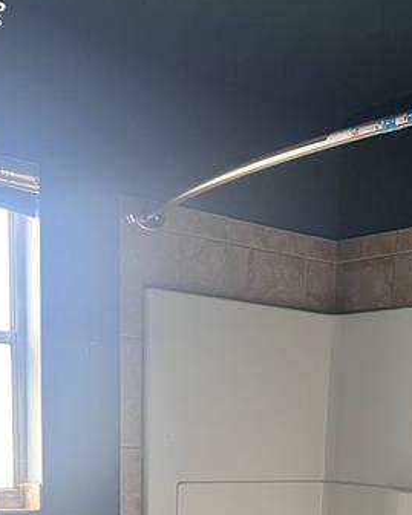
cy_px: 569
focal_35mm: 58
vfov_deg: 29.3
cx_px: 274
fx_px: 884
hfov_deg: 26.1
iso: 125
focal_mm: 5.7
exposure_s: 1/78
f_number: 1.5
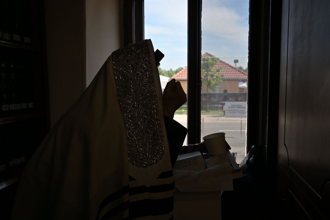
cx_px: 165
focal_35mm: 30
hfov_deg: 61.9
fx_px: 275
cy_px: 110
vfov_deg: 43.6
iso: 125
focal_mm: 30
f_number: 7.1
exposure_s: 1/200
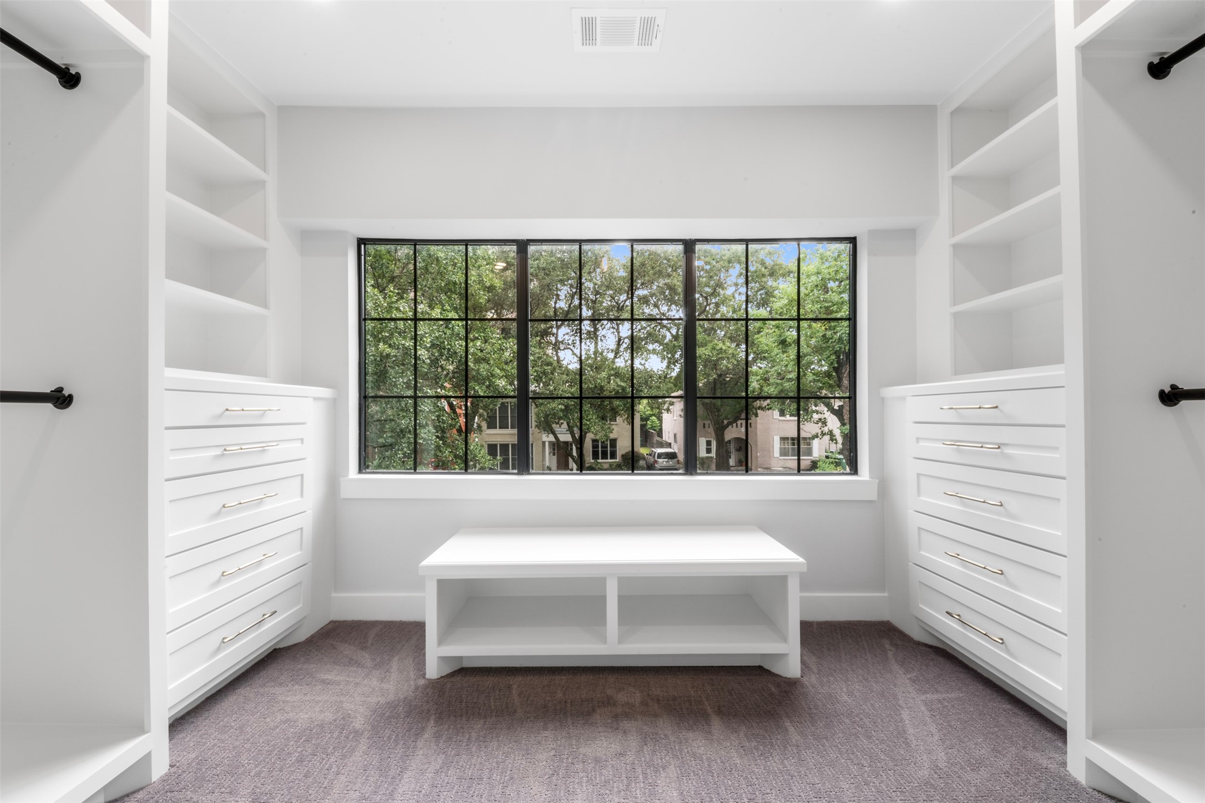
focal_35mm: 13
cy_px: 402
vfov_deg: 85.4
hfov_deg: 108.3
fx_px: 435
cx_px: 602
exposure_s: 1
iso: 250
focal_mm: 13
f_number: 9
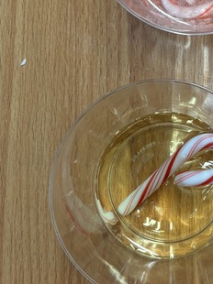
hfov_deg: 16.9
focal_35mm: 86
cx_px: 187
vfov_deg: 22.6
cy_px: 71
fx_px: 707
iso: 80
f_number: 1.6
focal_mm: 5.96
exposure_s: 1/60
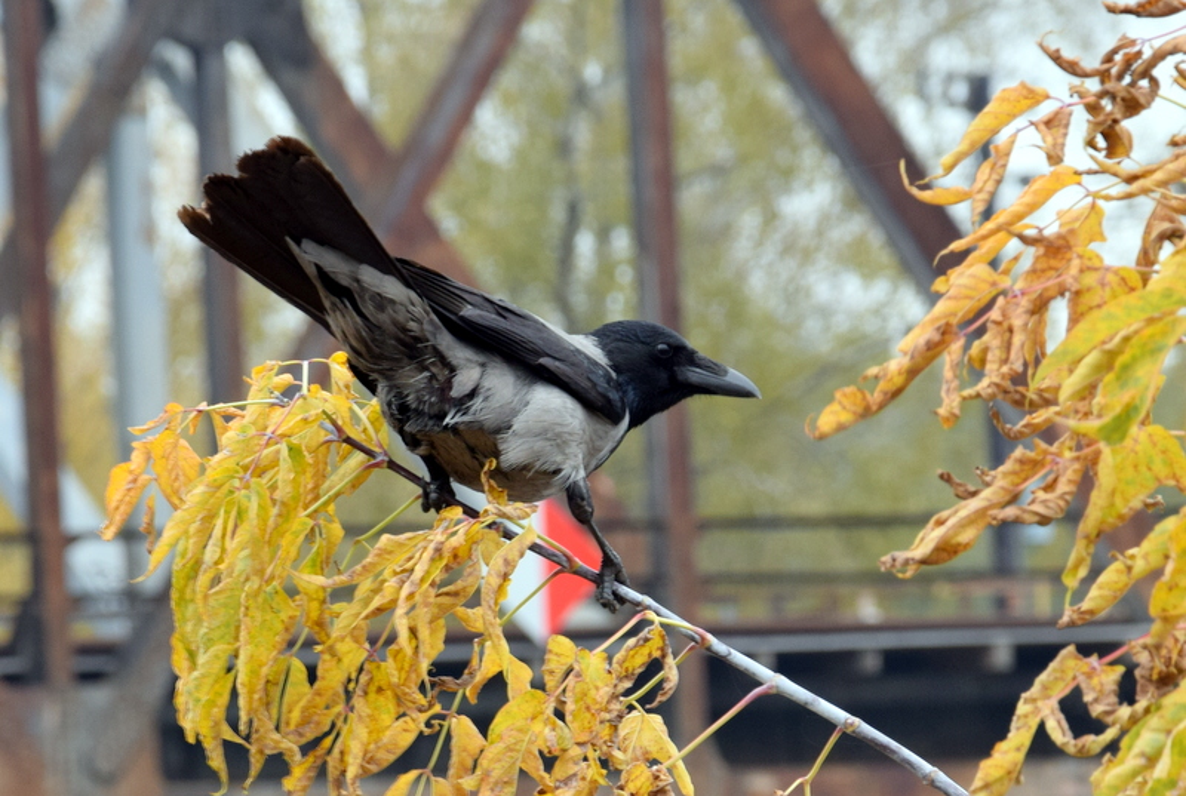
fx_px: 4853
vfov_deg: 9.4
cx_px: 593
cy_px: 398
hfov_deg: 13.9
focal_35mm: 147
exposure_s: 1/160
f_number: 8
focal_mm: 98
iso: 400
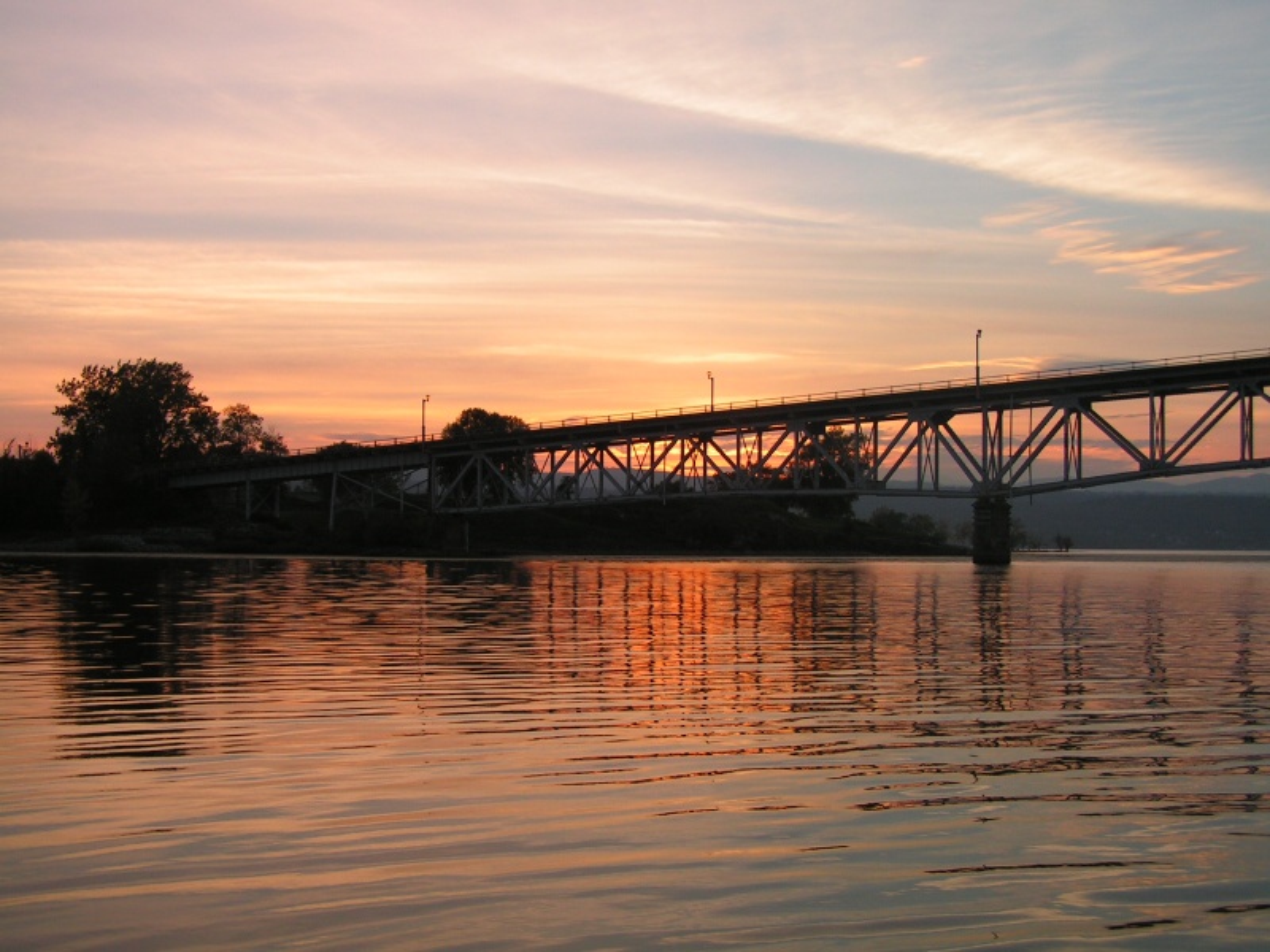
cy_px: 476
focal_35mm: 41
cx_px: 635
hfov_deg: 45.8
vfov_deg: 35.1
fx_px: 1504
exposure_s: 1/100
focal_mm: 6.8
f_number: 4
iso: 50
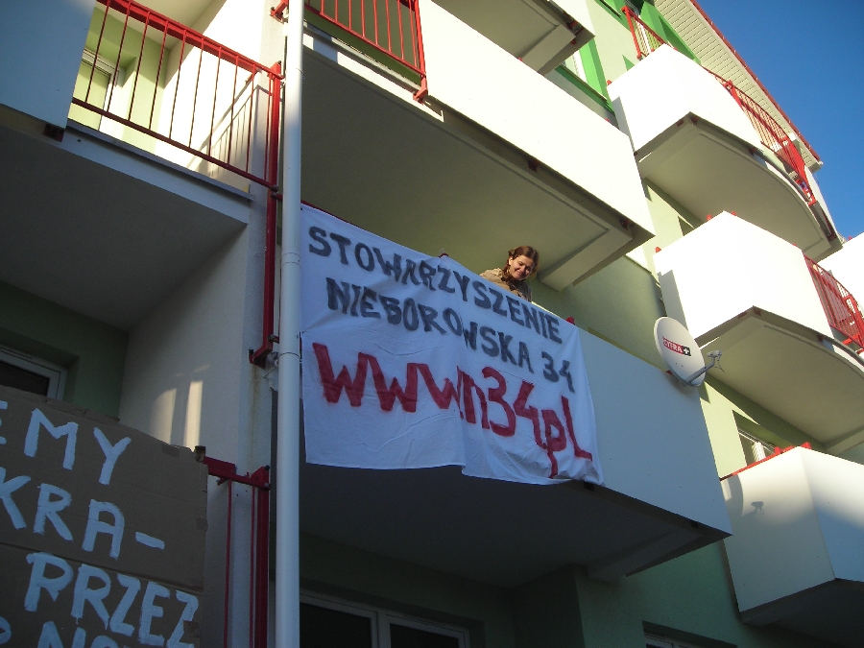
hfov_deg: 49.0
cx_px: 432
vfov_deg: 37.7
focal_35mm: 38
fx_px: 948
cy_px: 324
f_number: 3.2
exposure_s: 1/363
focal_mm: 6.3
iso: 50
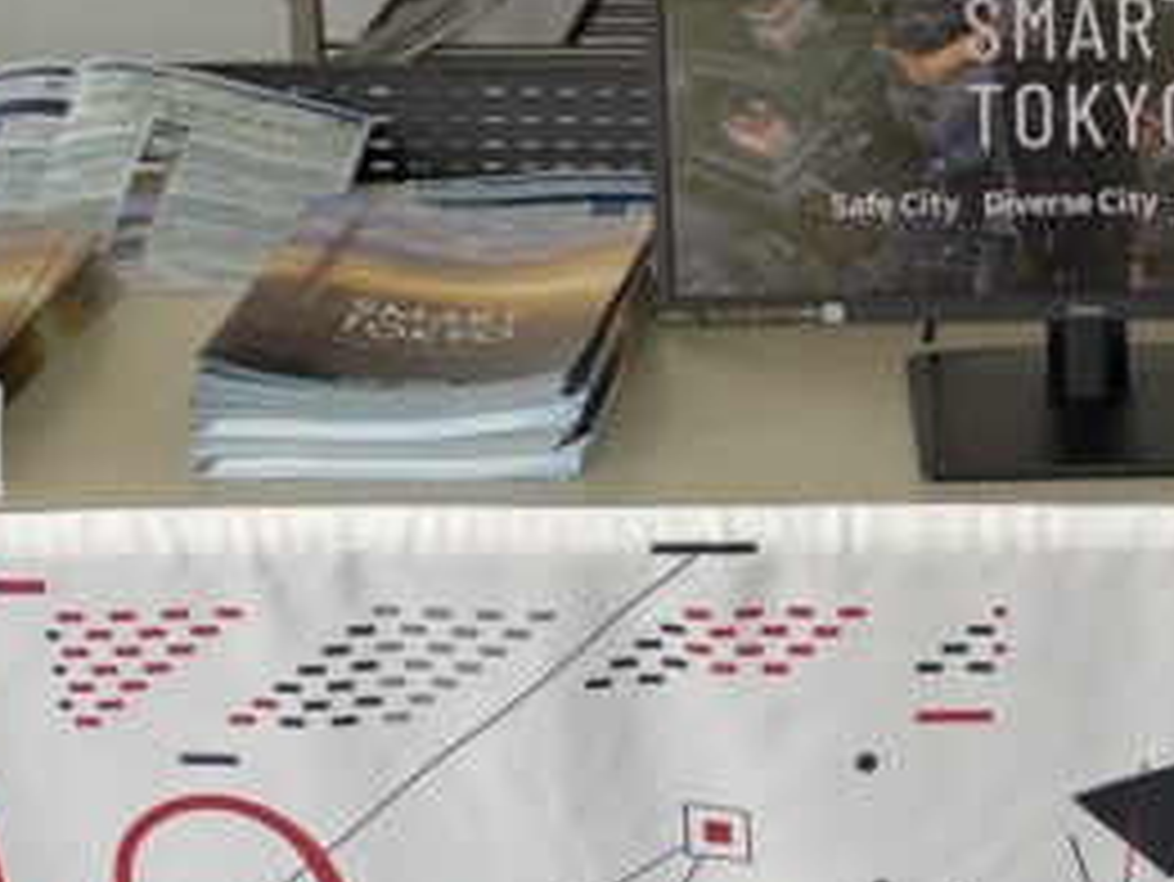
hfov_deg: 18.5
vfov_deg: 14.5
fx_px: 3461
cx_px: 1304
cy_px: 374
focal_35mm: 102
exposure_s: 1/241
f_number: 1.6
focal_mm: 4.2
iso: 32
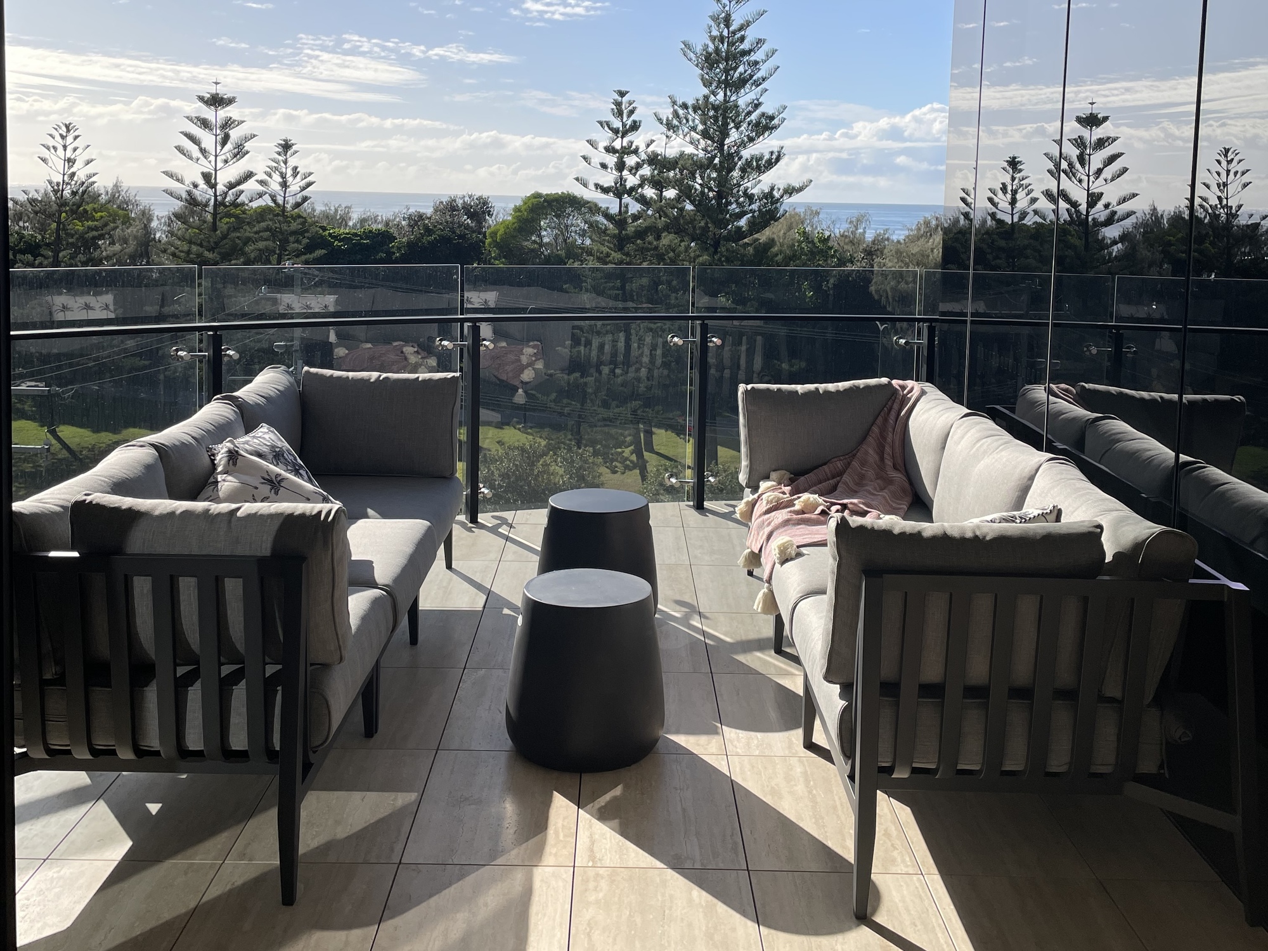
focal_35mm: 26
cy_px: 476
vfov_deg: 53.1
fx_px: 952
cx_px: 634
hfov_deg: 67.3
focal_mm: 4.2
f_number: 1.6
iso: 32
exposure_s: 1/3861
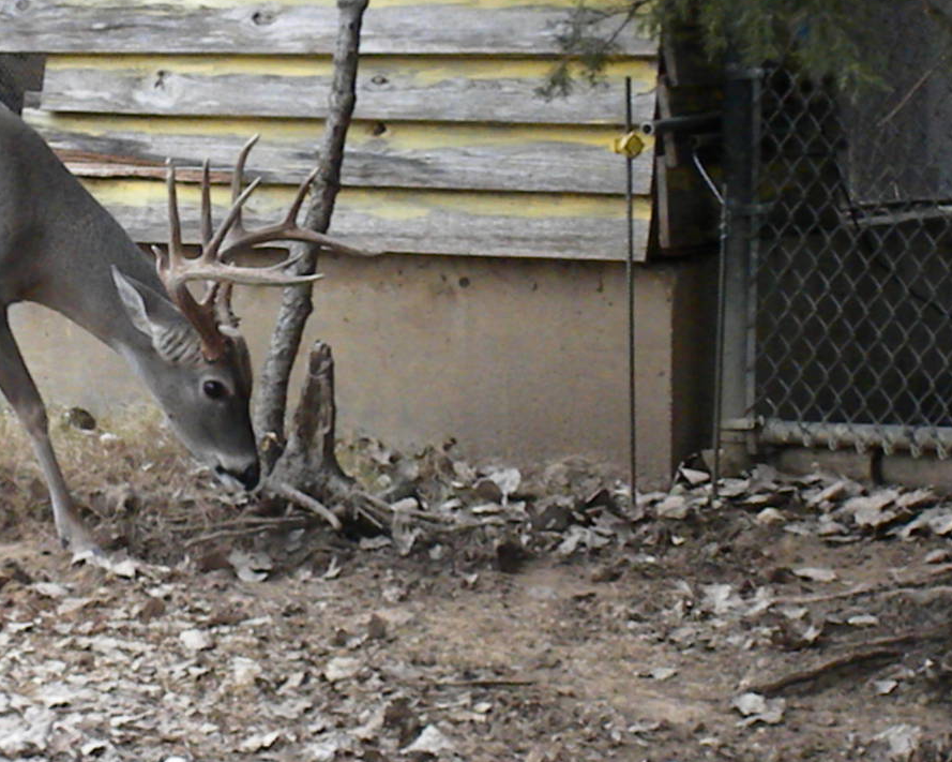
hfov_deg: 9.2
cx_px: 134
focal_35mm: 209
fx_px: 5888
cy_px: 293
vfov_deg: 7.4
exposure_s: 1/253
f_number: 5.1
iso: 756
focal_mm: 21
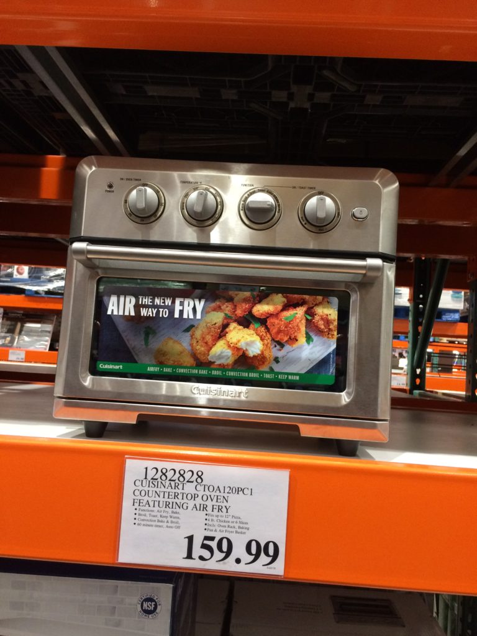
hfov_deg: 48.2
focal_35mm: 29
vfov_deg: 61.7
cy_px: 318
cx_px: 238
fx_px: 533
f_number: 2.2
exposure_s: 1/30
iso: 160
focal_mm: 4.15
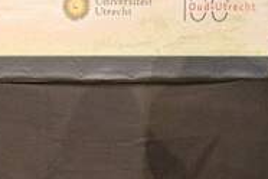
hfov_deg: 3.0
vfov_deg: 2.0
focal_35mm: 687
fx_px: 5114
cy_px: -18
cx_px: 261
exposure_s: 1/250
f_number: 1.8
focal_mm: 85
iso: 1600
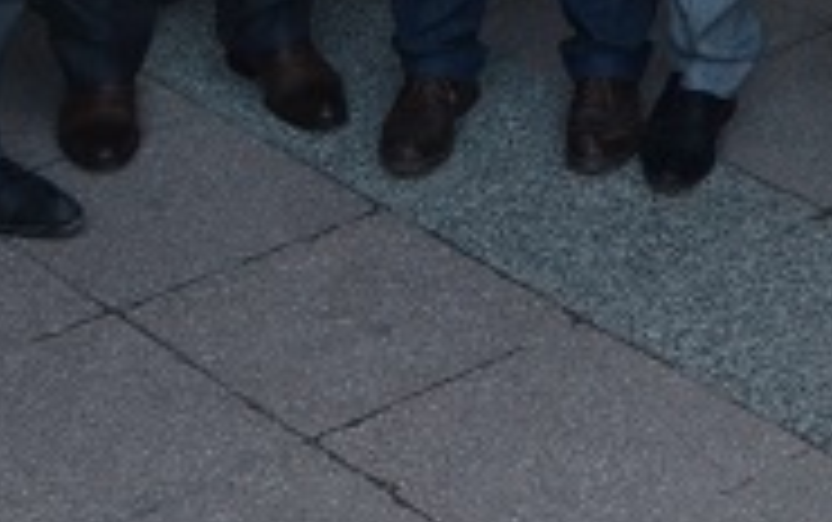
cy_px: -736
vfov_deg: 8.7
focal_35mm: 137
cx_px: 1088
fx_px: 3109
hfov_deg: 14.6
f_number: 5.6
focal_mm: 18
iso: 200
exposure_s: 1/125
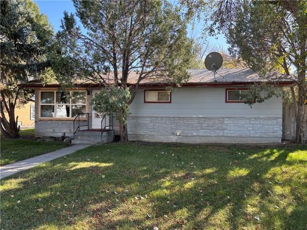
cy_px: 115
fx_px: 231
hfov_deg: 67.3
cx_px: 154
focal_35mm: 26
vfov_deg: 53.1
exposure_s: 1/315
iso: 50
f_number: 1.6
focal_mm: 5.96
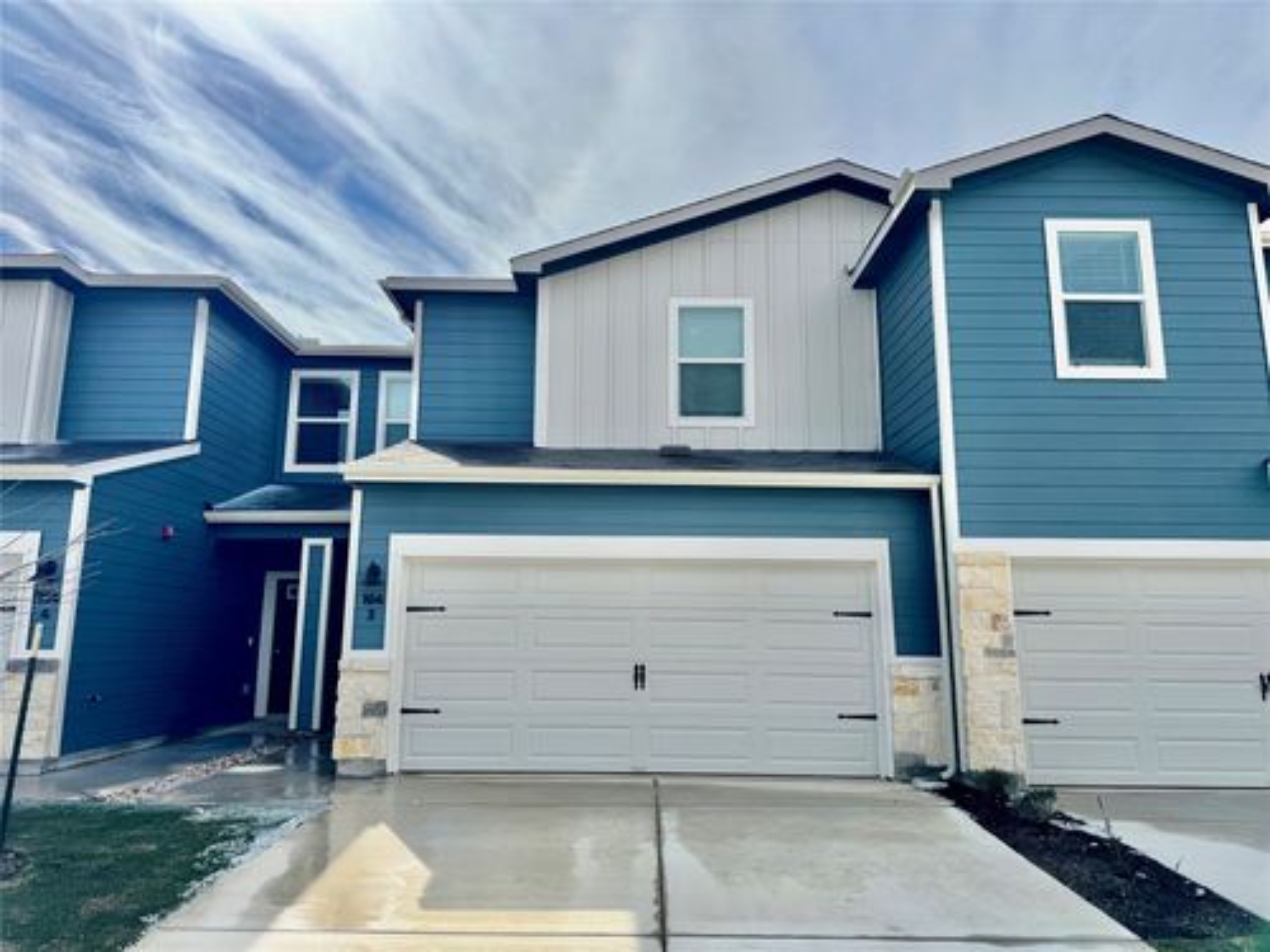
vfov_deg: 56.8
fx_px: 881
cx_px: 635
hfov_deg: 71.6
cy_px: 476
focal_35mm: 24
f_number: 1.78
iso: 80
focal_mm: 6.76
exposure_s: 1/9009
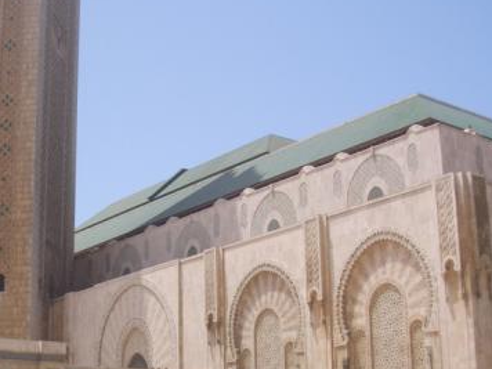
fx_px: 895
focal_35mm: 63
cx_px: 188
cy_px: 249
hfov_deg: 30.6
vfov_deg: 23.2
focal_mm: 5.8
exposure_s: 1/500
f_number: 4.3
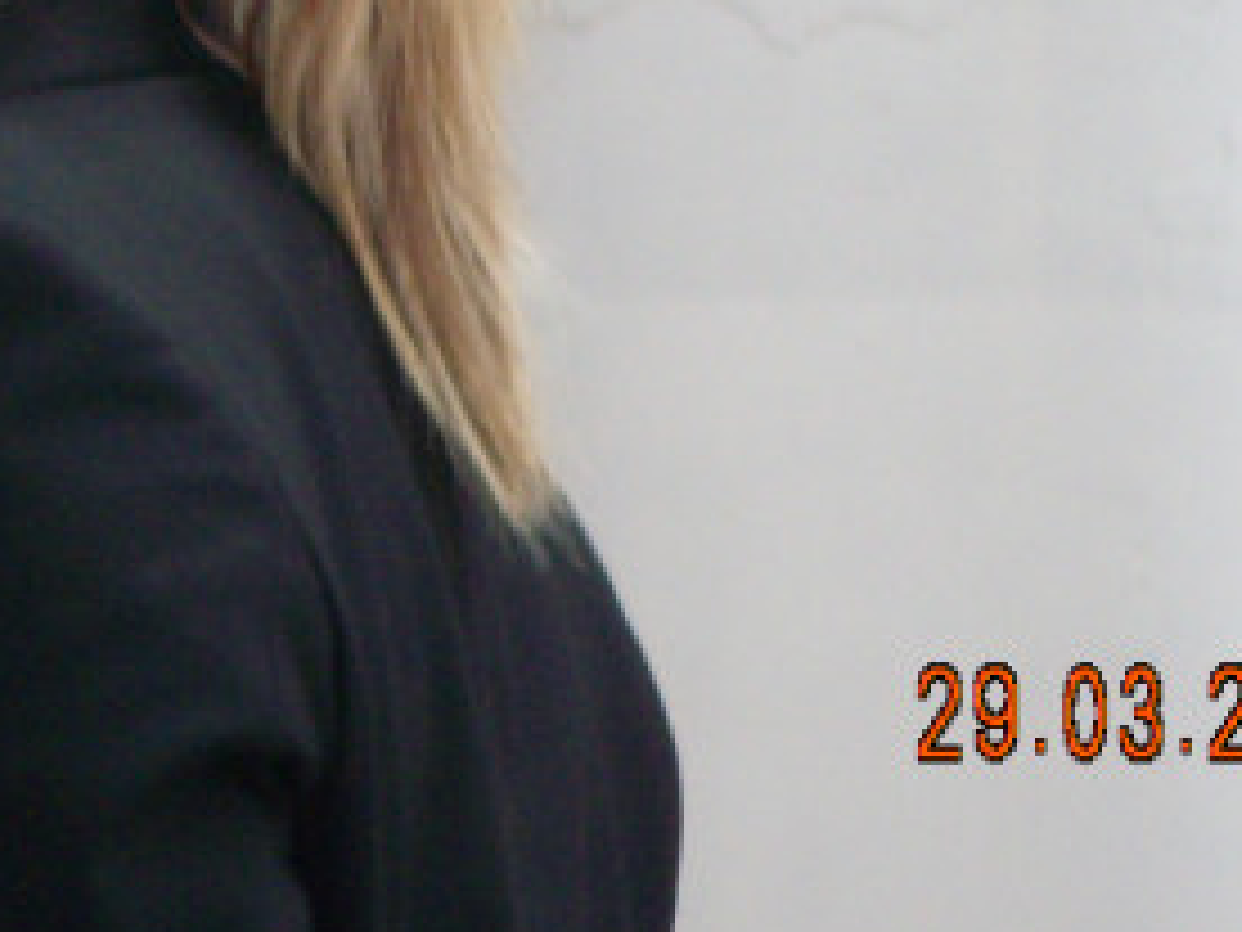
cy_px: -356
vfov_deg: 4.5
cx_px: -225
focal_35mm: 331
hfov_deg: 6.0
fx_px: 11876
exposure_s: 1/9.5
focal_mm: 19.2
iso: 200
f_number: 4.3
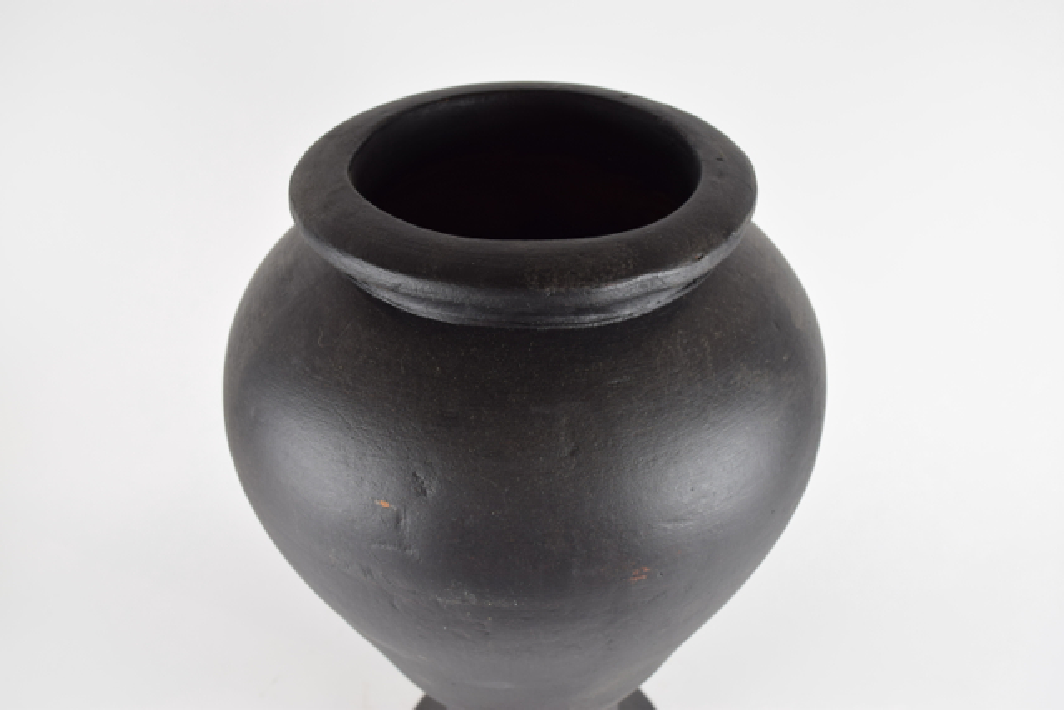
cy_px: 355
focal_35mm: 33
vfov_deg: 40.0
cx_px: 532
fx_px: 975
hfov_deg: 57.2
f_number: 6.3
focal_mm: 22
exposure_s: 1/125
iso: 400
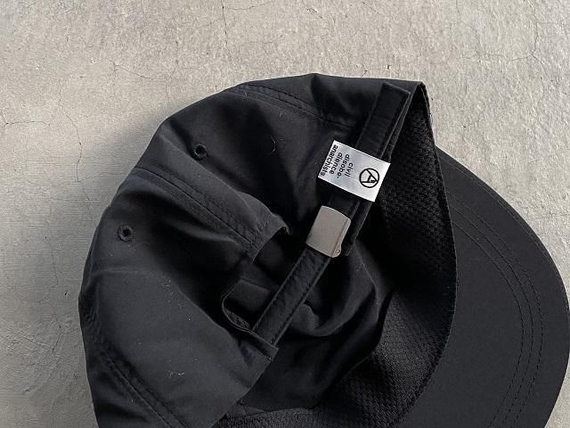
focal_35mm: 26
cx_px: 285
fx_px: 428
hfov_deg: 67.3
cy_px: 214
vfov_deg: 53.1
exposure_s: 1/60
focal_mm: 4.2
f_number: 1.6
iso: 400
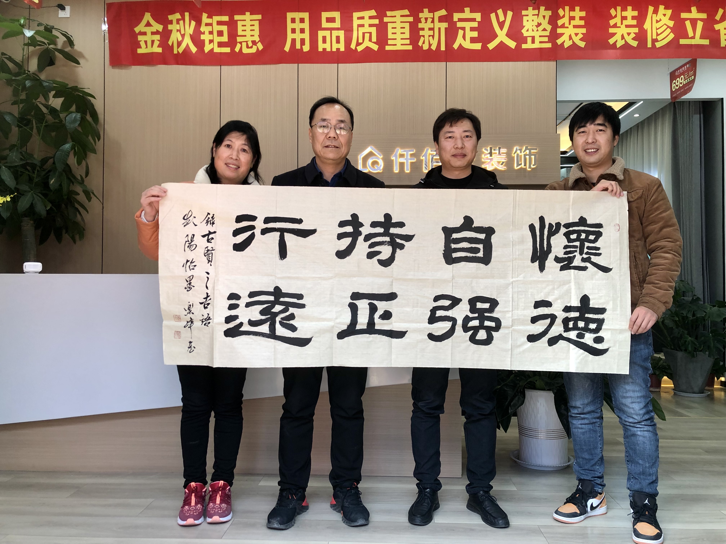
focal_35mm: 28
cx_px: 363
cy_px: 272
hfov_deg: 63.4
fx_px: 587
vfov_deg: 49.7
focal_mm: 4
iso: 25
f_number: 1.8
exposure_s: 1/50
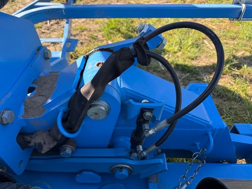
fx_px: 175
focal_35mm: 24
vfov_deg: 56.8
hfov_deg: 71.6
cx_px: 126
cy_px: 94
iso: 100
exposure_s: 1/742
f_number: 1.78
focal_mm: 6.76
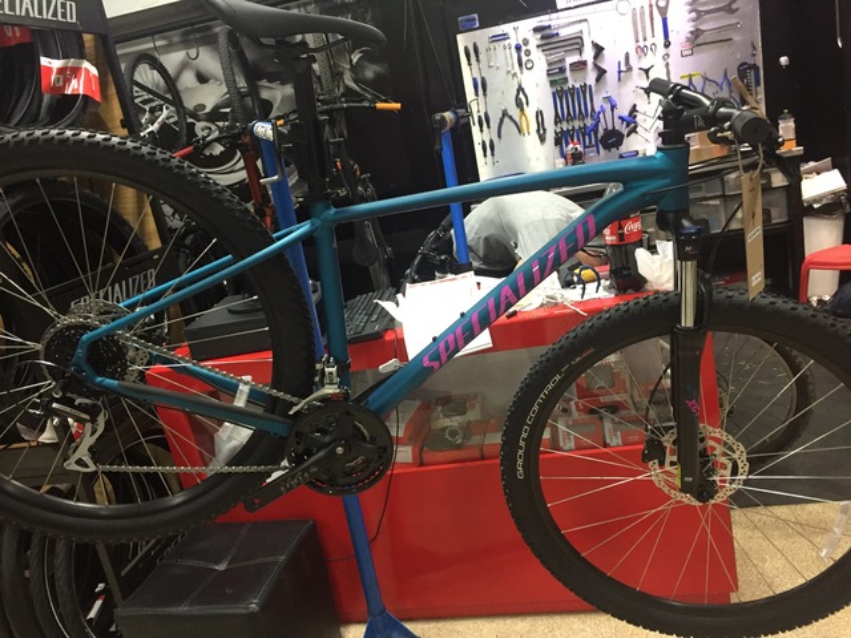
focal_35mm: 29
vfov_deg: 48.2
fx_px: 713
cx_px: 426
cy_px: 319
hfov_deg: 61.7
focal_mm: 4.15
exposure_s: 1/24
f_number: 2.2
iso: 250
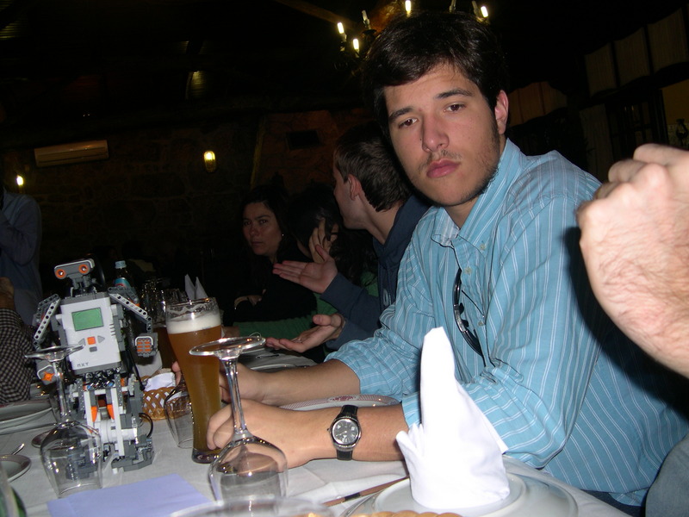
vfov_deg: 37.7
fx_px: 756
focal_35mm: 38
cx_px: 344
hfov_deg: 49.0
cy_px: 258
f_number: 2.8
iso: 100
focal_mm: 8
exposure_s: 1/60
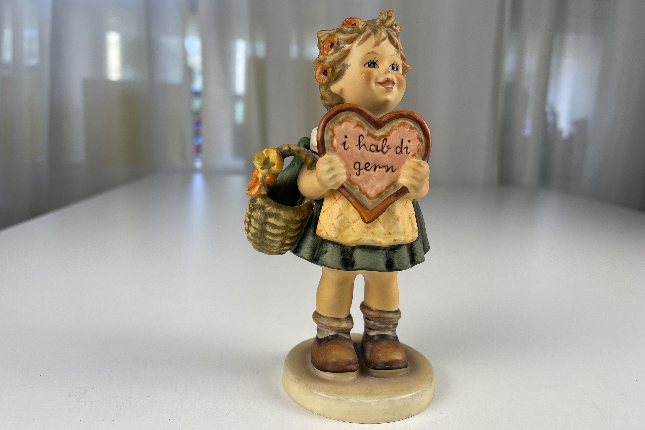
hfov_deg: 67.4
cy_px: 230
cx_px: 321
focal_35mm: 27
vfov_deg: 47.9
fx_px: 484
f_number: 1.6
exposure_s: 1/173
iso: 32
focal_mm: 5.1
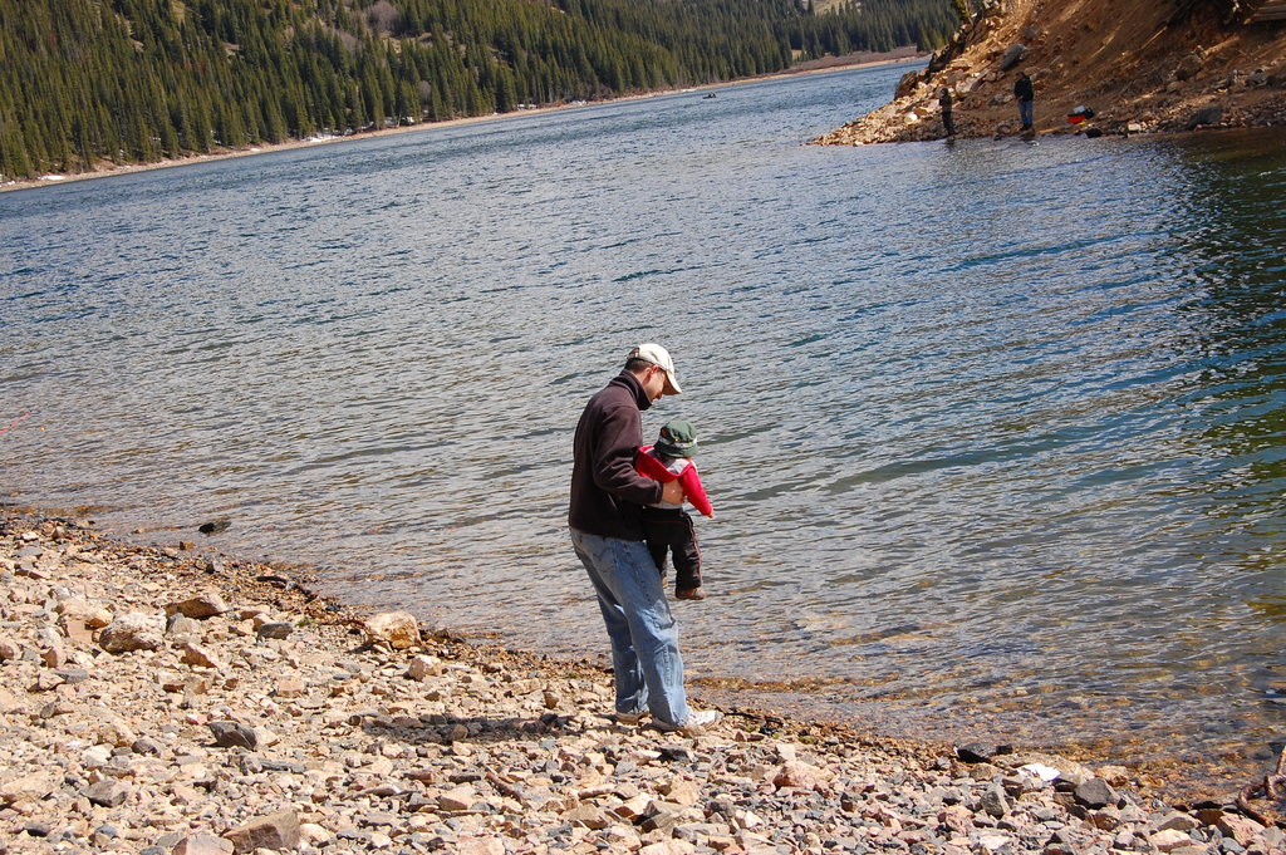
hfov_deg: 35.1
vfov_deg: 23.7
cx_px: 643
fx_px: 2034
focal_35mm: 57
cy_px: 428
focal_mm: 38
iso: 400
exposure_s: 1/500
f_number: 11
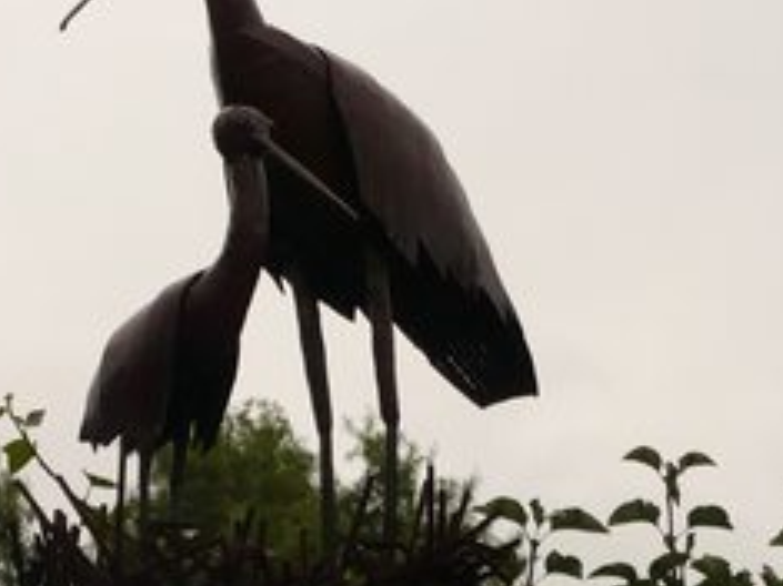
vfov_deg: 5.9
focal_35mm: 250
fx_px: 5652
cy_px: 316
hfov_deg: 7.9
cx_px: 207
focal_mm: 16.1
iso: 100
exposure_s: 1/800
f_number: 3.5
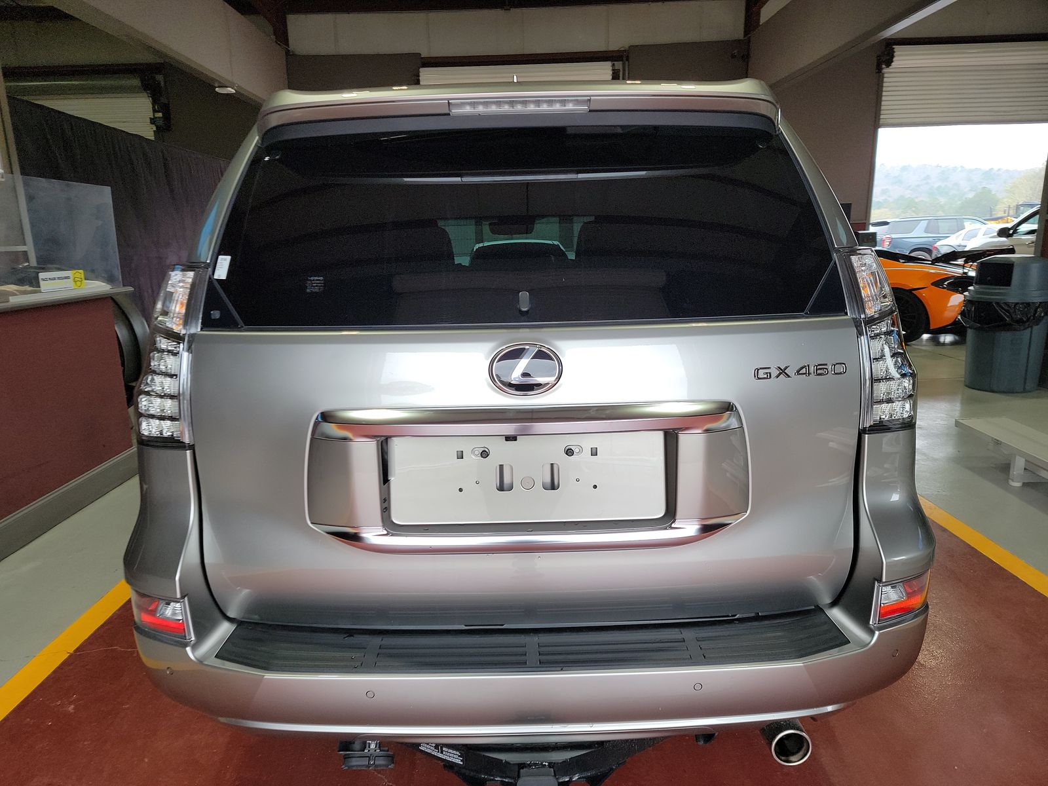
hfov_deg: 71.6
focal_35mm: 24
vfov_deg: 56.8
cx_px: 524
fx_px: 727
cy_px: 393
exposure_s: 1/59
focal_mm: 6.7
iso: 78
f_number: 1.8
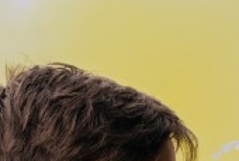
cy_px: 288
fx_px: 1503
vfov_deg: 6.0
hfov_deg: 9.0
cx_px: 226
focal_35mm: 226
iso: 200
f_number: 2.8
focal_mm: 35
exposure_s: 1/640
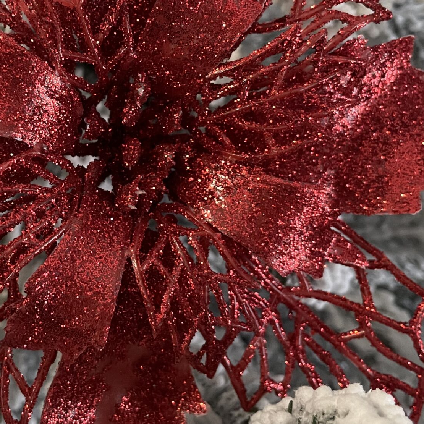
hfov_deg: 31.5
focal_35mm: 53
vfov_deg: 32.0
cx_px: 94
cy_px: 147
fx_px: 734
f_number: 1.6
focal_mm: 4.2
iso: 500
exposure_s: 1/50
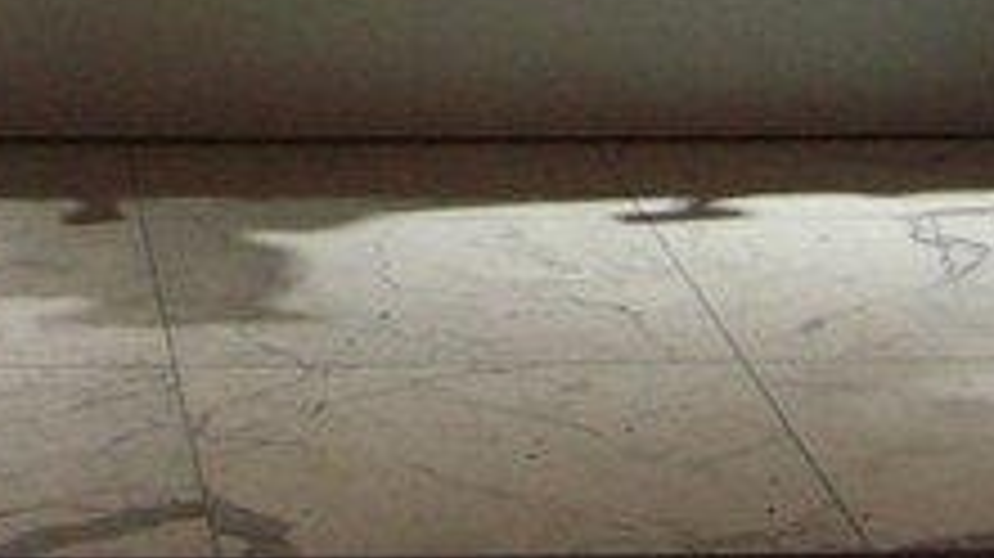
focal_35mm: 162
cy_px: -738
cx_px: -63
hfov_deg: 13.1
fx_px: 4267
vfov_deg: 7.1
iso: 100
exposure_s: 1/60
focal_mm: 6.8
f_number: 2.8
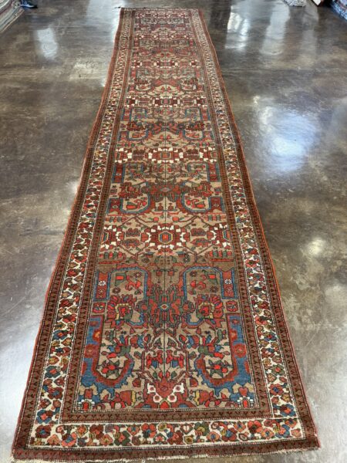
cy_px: 232
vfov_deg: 71.6
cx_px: 174
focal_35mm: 24
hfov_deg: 56.8
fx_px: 321
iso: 160
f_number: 1.78
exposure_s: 1/60
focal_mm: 6.76
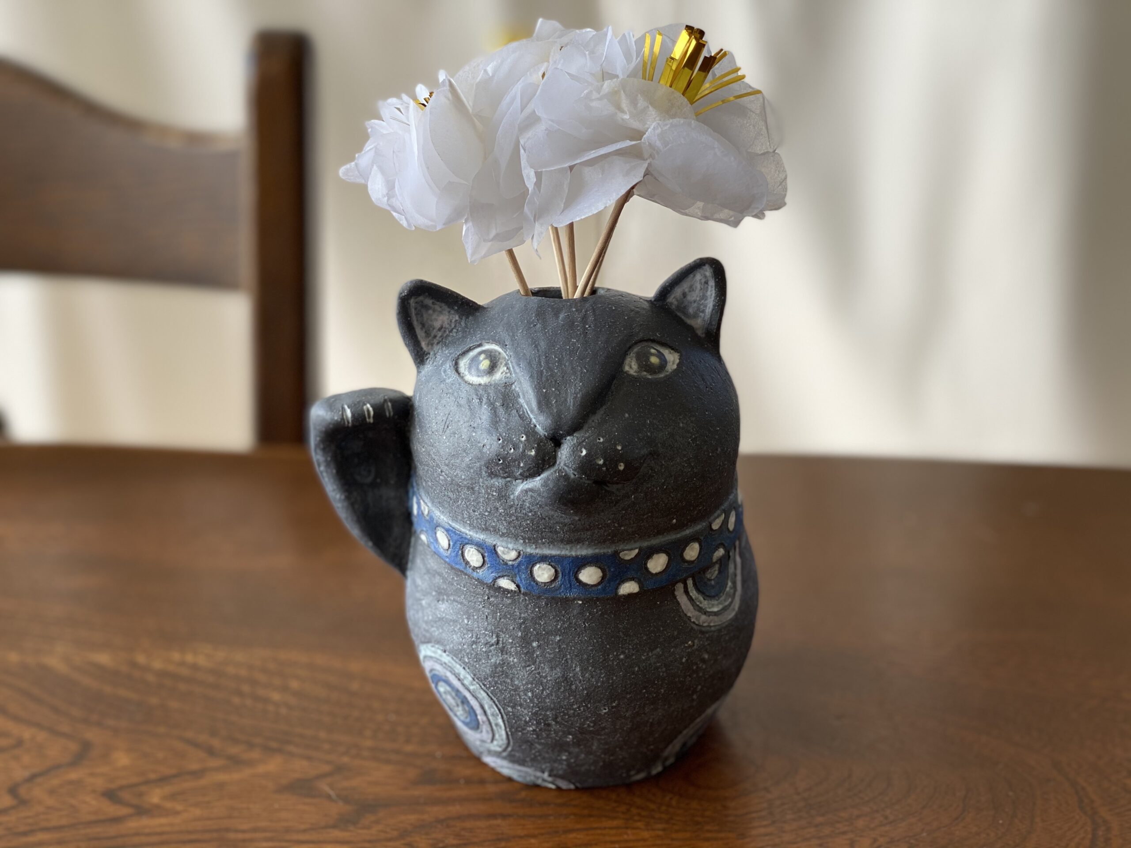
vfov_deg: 28.0
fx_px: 1699
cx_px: 566
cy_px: 424
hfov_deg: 36.8
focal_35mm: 52
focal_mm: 6
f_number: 2
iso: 20
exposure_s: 1/125
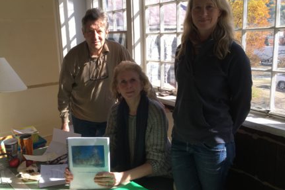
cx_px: 134
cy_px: 87
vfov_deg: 40.0
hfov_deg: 57.2
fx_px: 261
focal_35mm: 33
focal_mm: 4.15
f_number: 2.2
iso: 25
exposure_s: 1/253
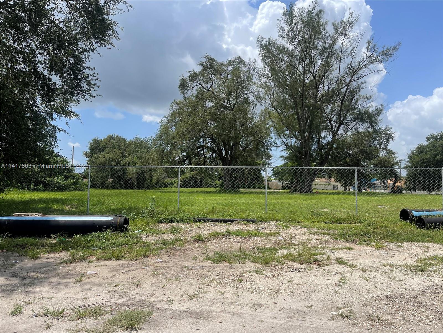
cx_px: 222
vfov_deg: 53.1
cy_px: 166
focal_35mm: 26
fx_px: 333
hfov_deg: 67.3
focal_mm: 5.1
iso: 32
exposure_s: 1/3922
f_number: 1.6
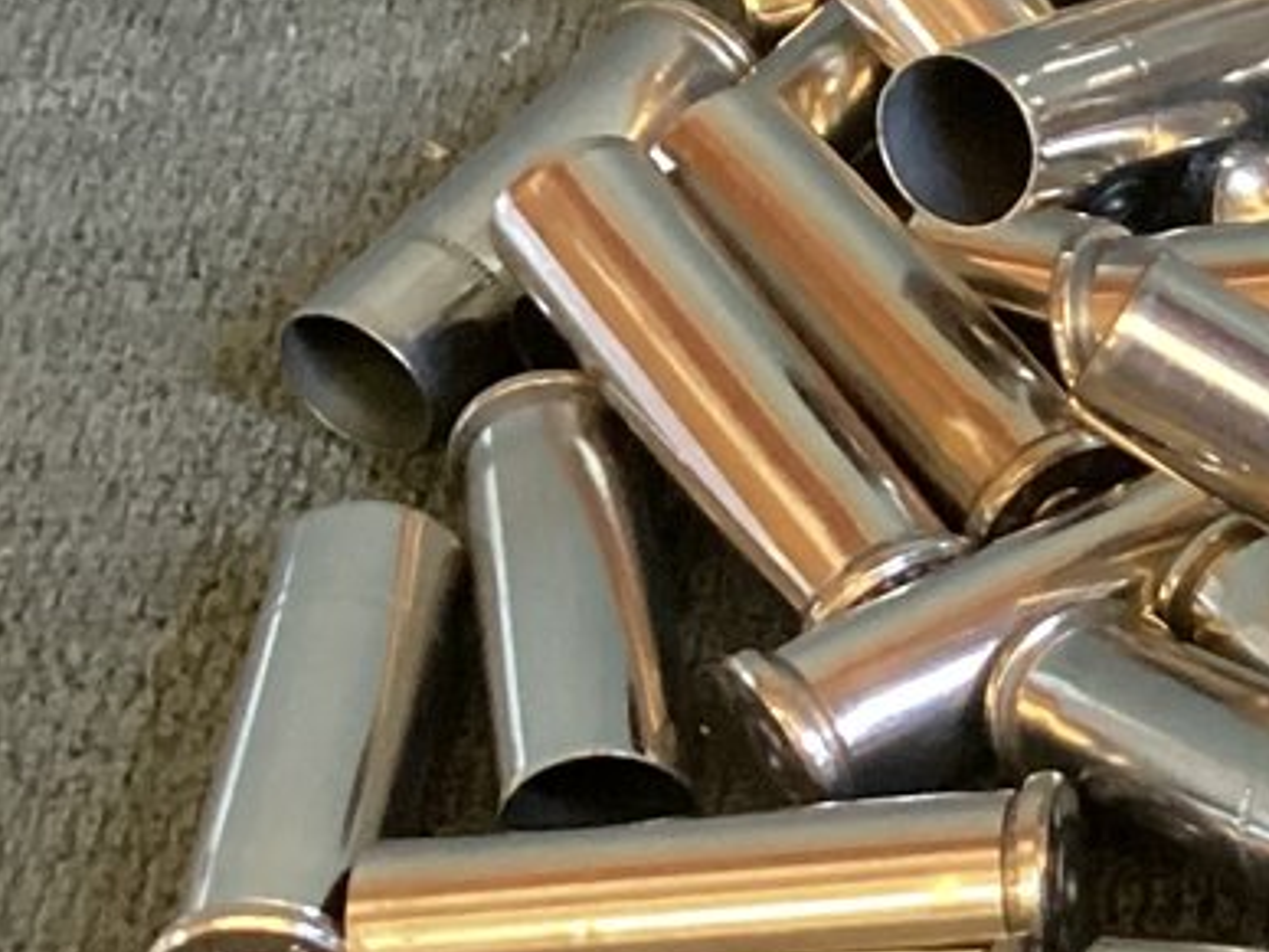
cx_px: 2337
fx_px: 4436
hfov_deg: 14.2
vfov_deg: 12.2
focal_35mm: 121
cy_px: 734
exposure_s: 1/33
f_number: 2.4
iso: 320
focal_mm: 3.3
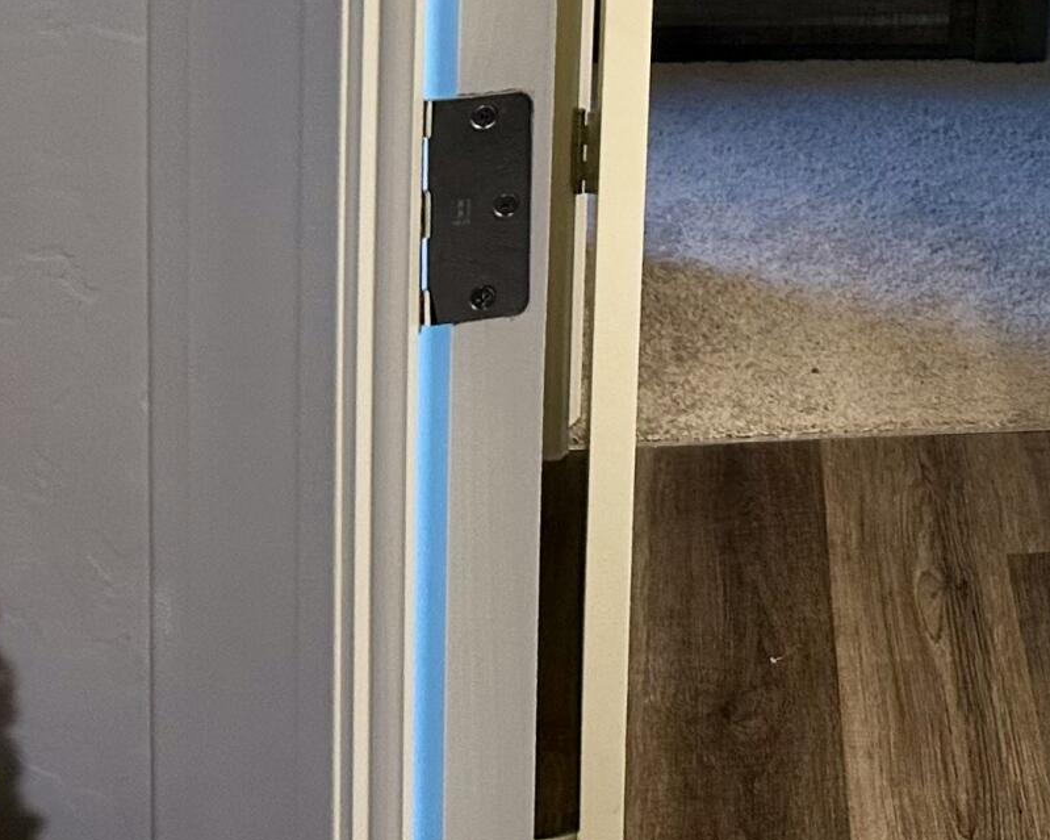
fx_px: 2734
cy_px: -460
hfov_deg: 20.5
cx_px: 1223
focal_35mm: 88
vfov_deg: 15.9
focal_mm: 6.86
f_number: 1.78
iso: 160
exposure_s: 1/120
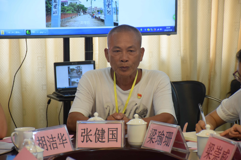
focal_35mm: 142
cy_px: 80
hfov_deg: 14.4
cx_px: 120
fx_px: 954
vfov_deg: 9.6
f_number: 5.3
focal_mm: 95
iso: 800
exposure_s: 1/80
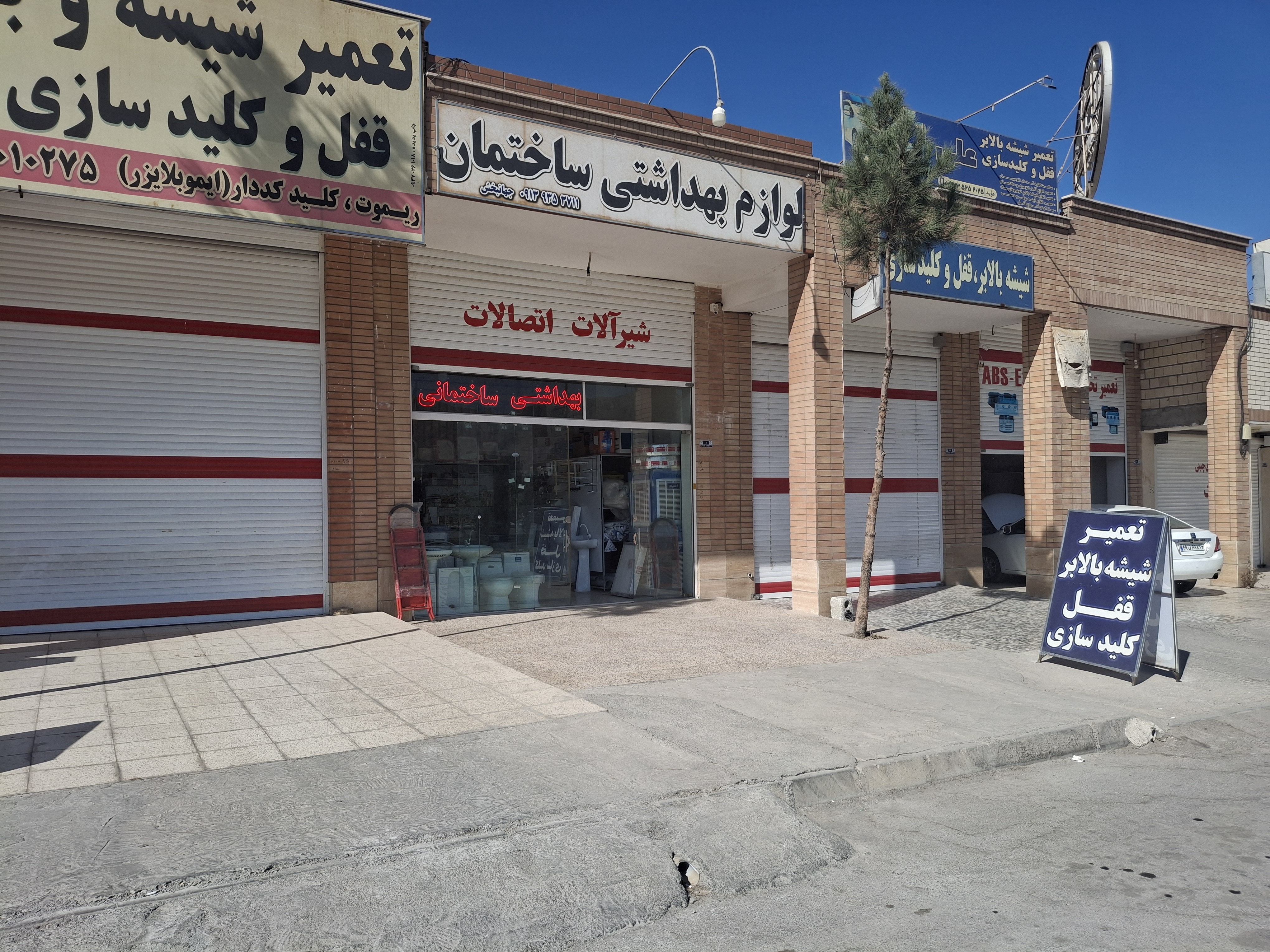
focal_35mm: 25
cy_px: 476
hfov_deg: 69.4
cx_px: 635
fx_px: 917
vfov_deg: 54.9
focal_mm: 4.69
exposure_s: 1/1972
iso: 32
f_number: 1.8
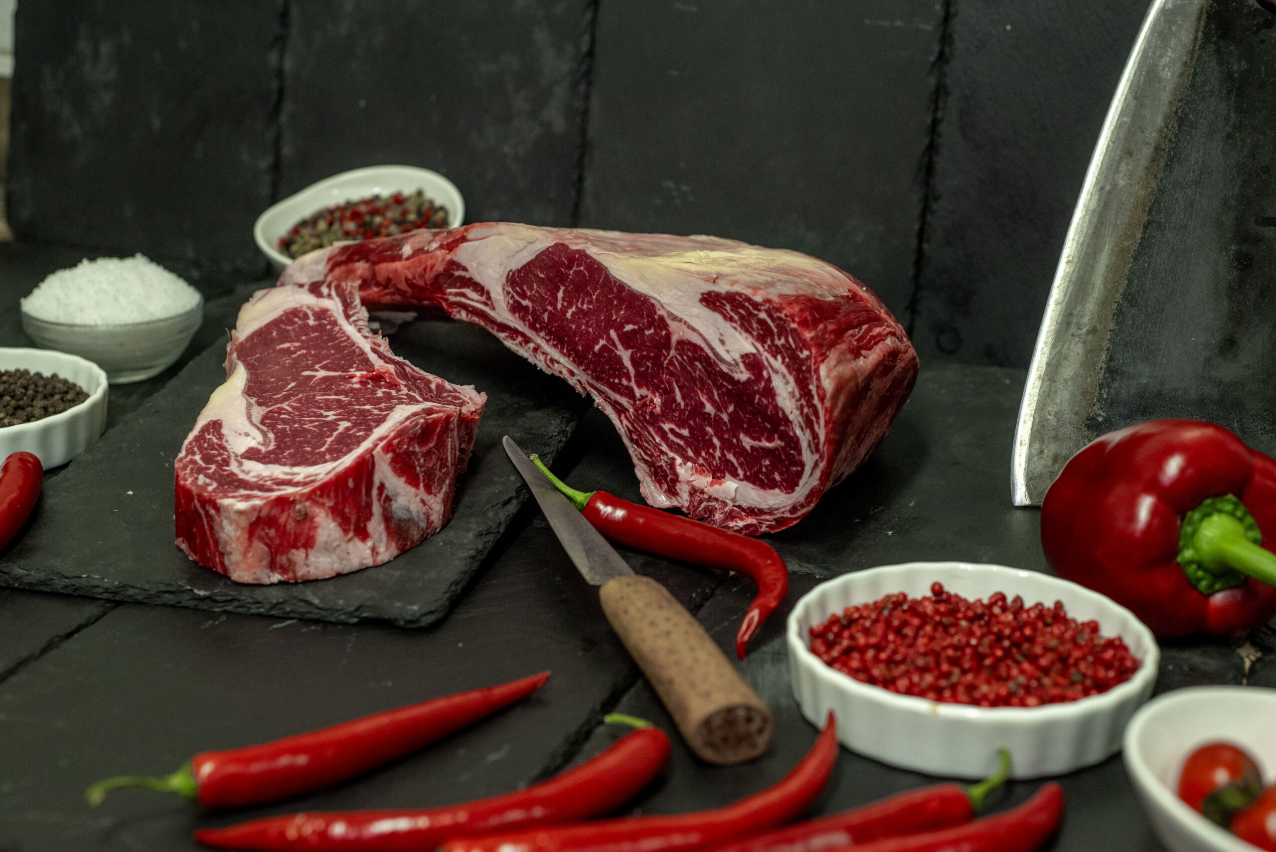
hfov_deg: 39.6
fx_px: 1773
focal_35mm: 50
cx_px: 638
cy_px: 426
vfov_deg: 27.0
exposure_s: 1/60
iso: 1250
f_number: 5.6
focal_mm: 50
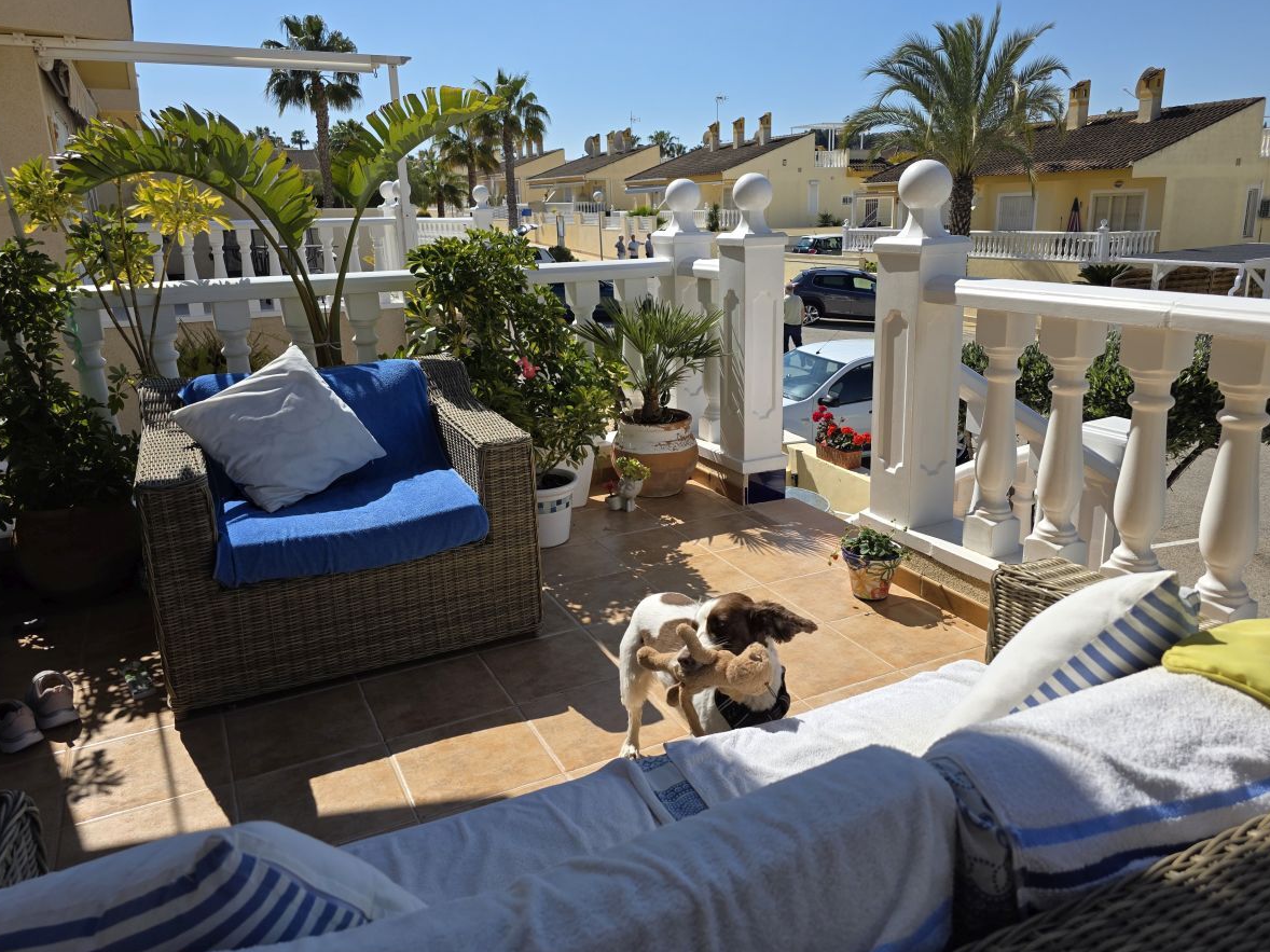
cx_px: 660
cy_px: 443
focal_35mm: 25
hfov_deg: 69.4
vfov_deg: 54.8
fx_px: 917
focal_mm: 6.3
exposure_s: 1/7626
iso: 80
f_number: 1.7
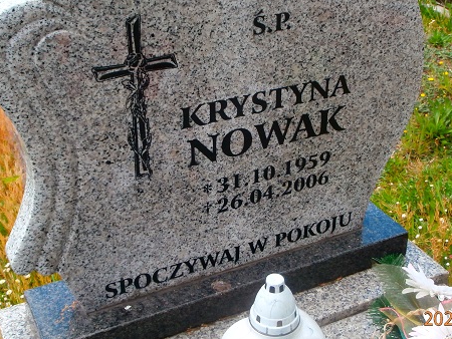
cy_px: 128
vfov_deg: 27.0
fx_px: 705
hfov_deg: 35.5
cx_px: 239
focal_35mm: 54
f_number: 3.9
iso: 100
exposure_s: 1/320
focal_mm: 6.67
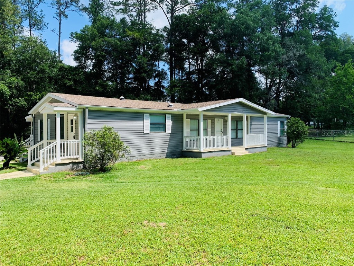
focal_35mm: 26
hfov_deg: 67.3
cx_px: 177
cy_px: 133
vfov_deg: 53.1
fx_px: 266
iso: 25
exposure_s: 1/1447
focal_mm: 4.25
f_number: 1.8
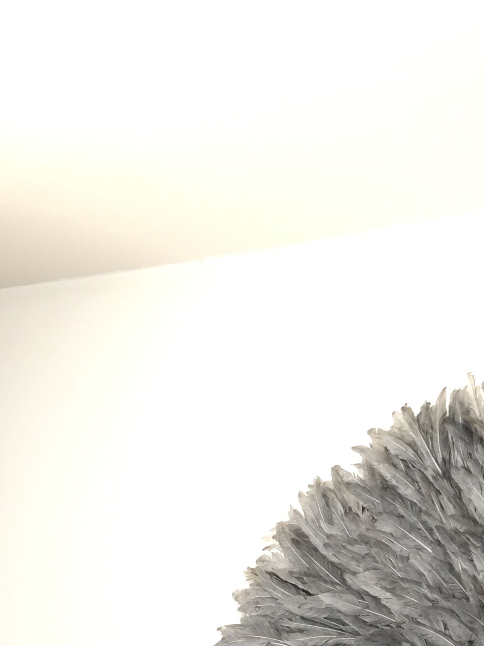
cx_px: 547
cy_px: 712
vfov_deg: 24.0
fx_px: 1417
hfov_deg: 18.6
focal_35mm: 76
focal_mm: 4.15
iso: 50
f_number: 2.2
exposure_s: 1/33
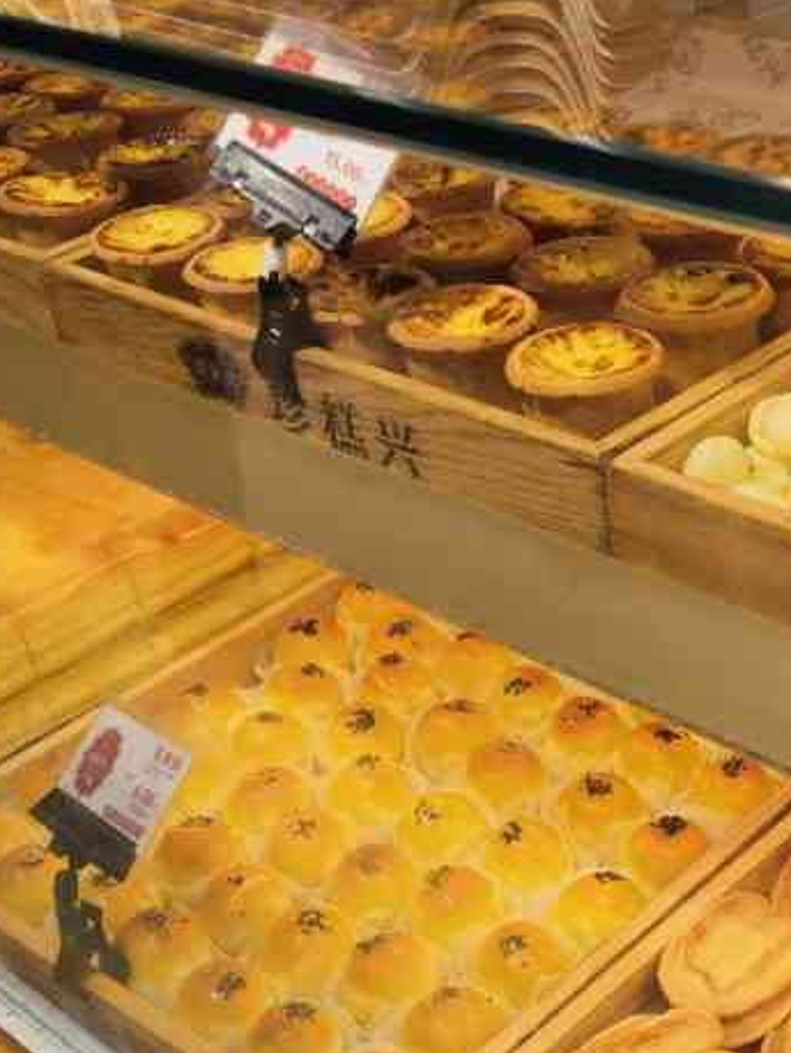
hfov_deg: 26.1
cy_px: 794
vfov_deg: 34.2
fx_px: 1674
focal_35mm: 55
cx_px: 628
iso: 50
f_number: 1.9
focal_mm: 6.67
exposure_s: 1/625
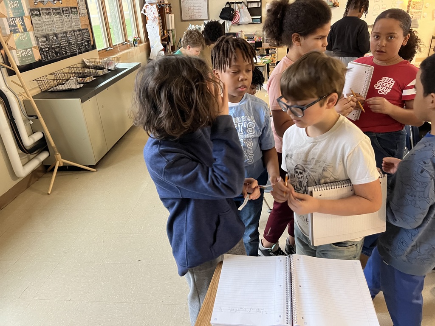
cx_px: 218
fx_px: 327
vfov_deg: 53.1
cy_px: 163
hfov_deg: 67.3
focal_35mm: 26
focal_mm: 5.7
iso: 400
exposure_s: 1/40
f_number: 1.5
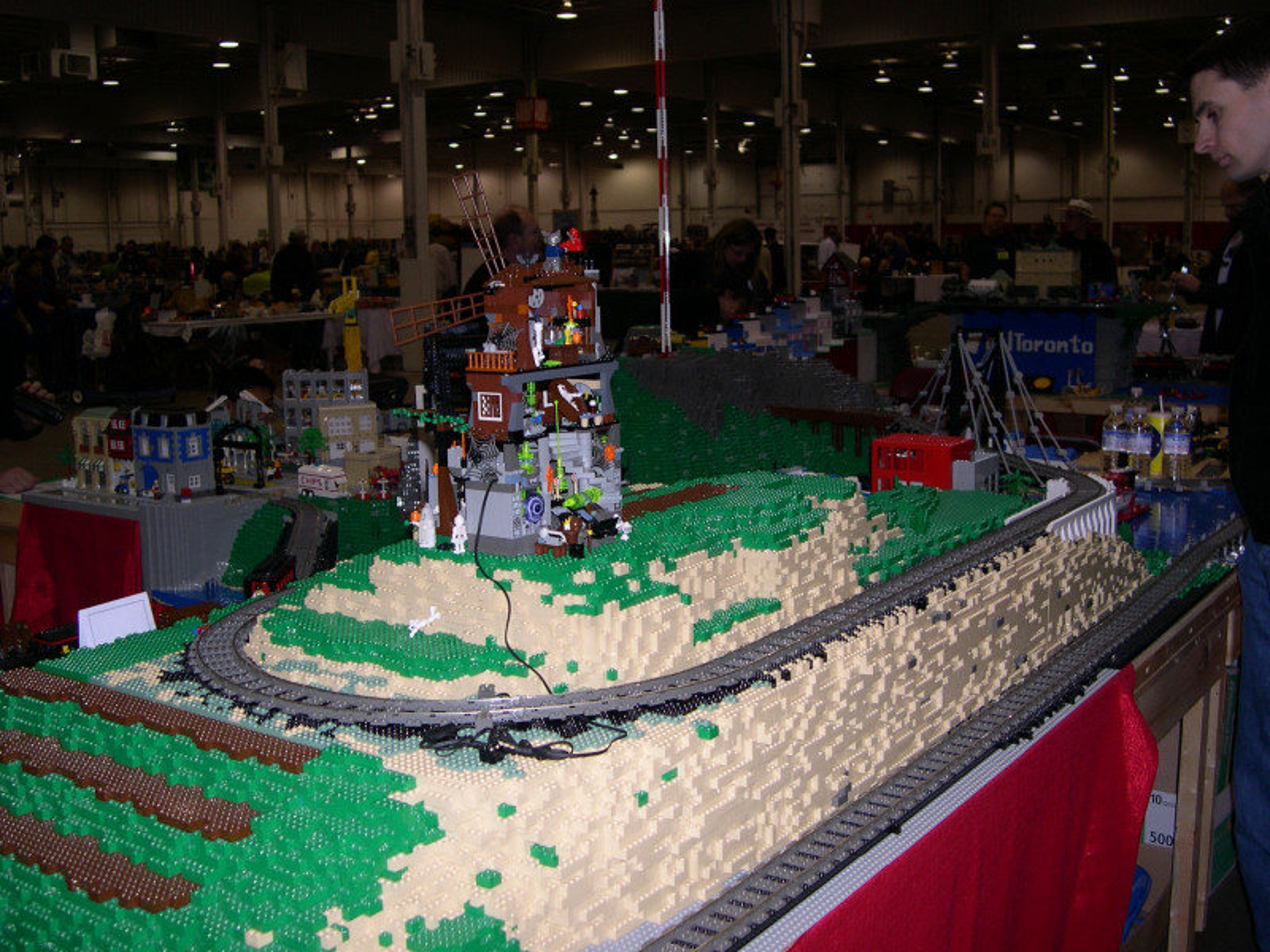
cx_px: 635
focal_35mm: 38
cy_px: 476
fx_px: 1394
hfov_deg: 49.0
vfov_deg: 37.7
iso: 100
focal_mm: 8
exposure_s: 1/60
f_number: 2.8
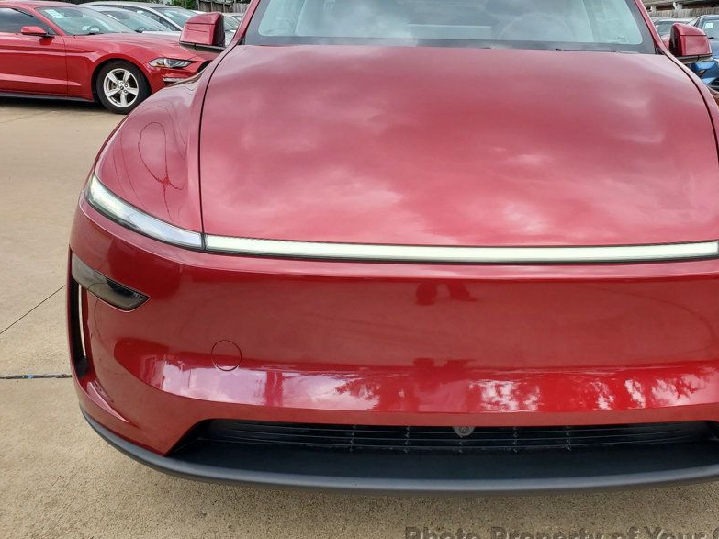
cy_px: 218
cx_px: 461
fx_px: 706
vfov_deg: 41.6
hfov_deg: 53.2
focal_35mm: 34
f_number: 2.4
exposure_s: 1/389
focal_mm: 4.3
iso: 50
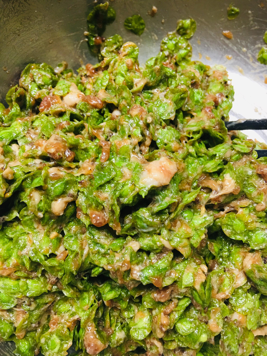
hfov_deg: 48.2
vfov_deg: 61.7
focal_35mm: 29
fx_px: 298
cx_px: 134
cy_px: 178
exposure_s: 1/33
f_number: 2.2
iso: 64
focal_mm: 4.15
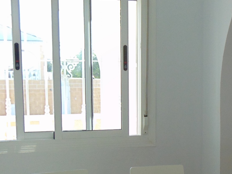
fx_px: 436
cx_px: 150
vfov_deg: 22.2
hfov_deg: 29.7
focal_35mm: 65
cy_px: 146
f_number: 3
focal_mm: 4.5
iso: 80
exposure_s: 1/250
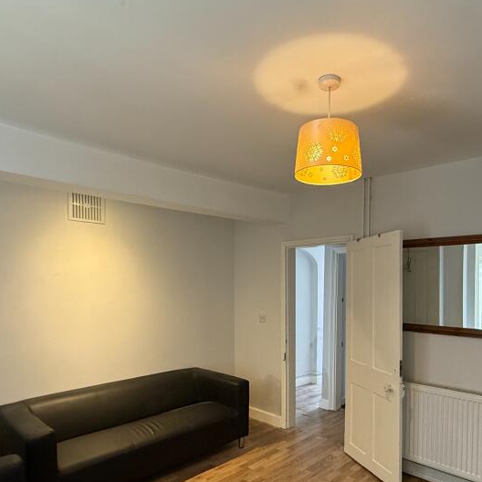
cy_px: 301
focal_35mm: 24
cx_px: 282
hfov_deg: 64.6
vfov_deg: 64.1
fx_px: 378
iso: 500
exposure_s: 1/100
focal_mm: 2.22
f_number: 2.2
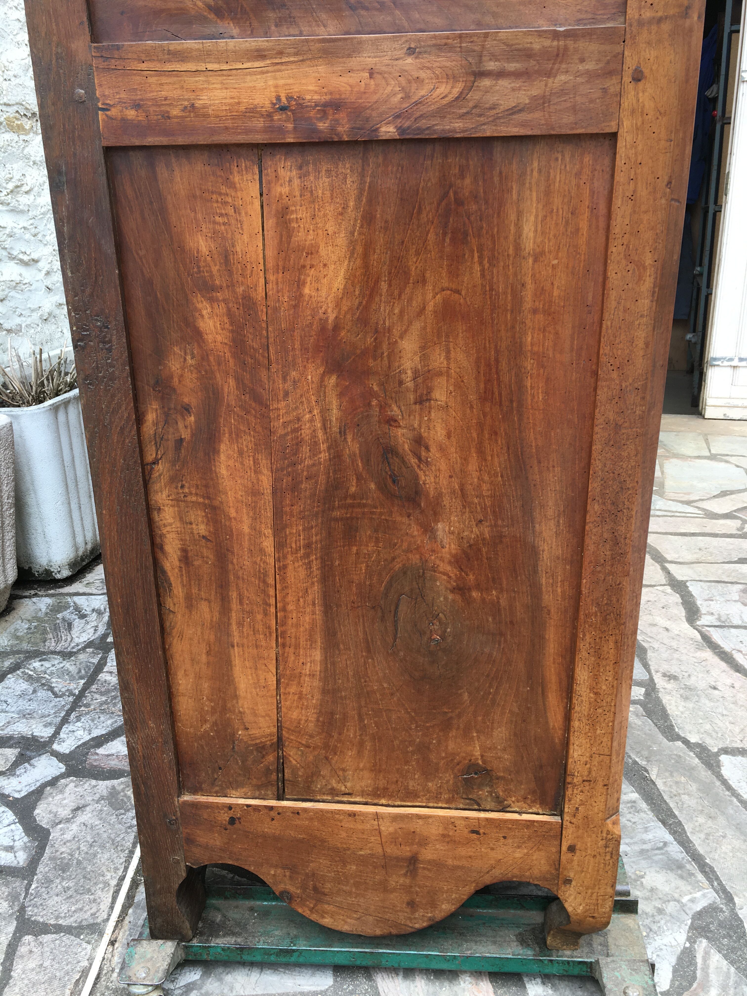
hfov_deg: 48.2
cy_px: 498
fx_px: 834
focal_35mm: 29
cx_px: 374
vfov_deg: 61.7
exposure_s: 1/100
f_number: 2.2
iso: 25
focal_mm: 4.15
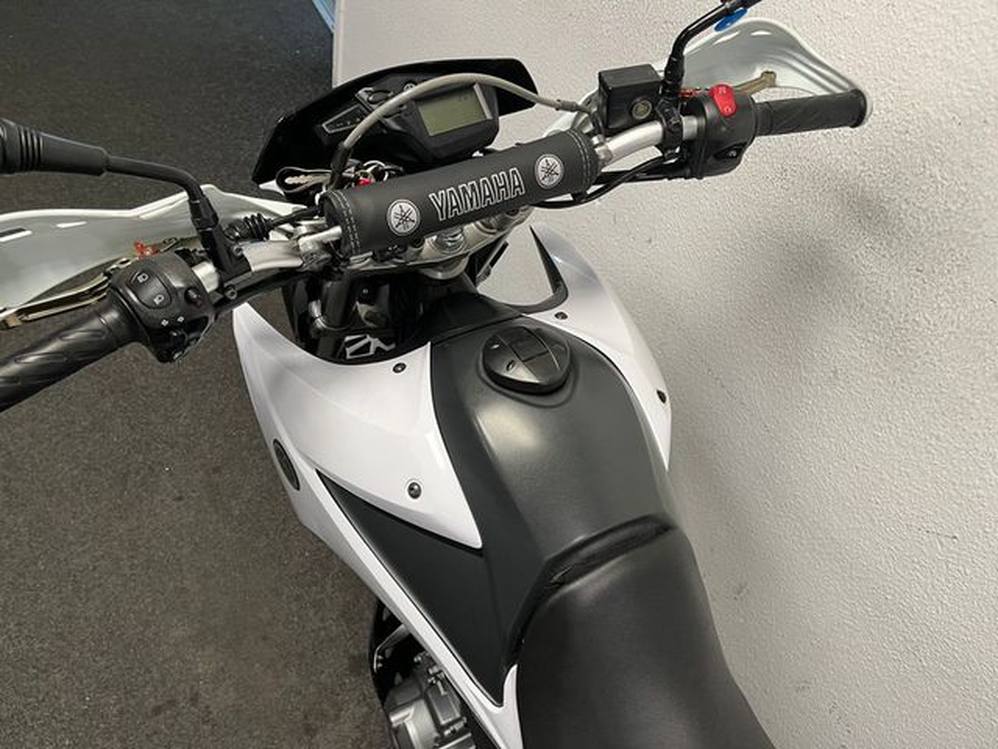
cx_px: 499
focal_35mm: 26
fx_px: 750
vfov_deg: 53.1
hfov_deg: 67.3
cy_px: 374
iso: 80
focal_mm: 5.1
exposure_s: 1/50
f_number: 1.6
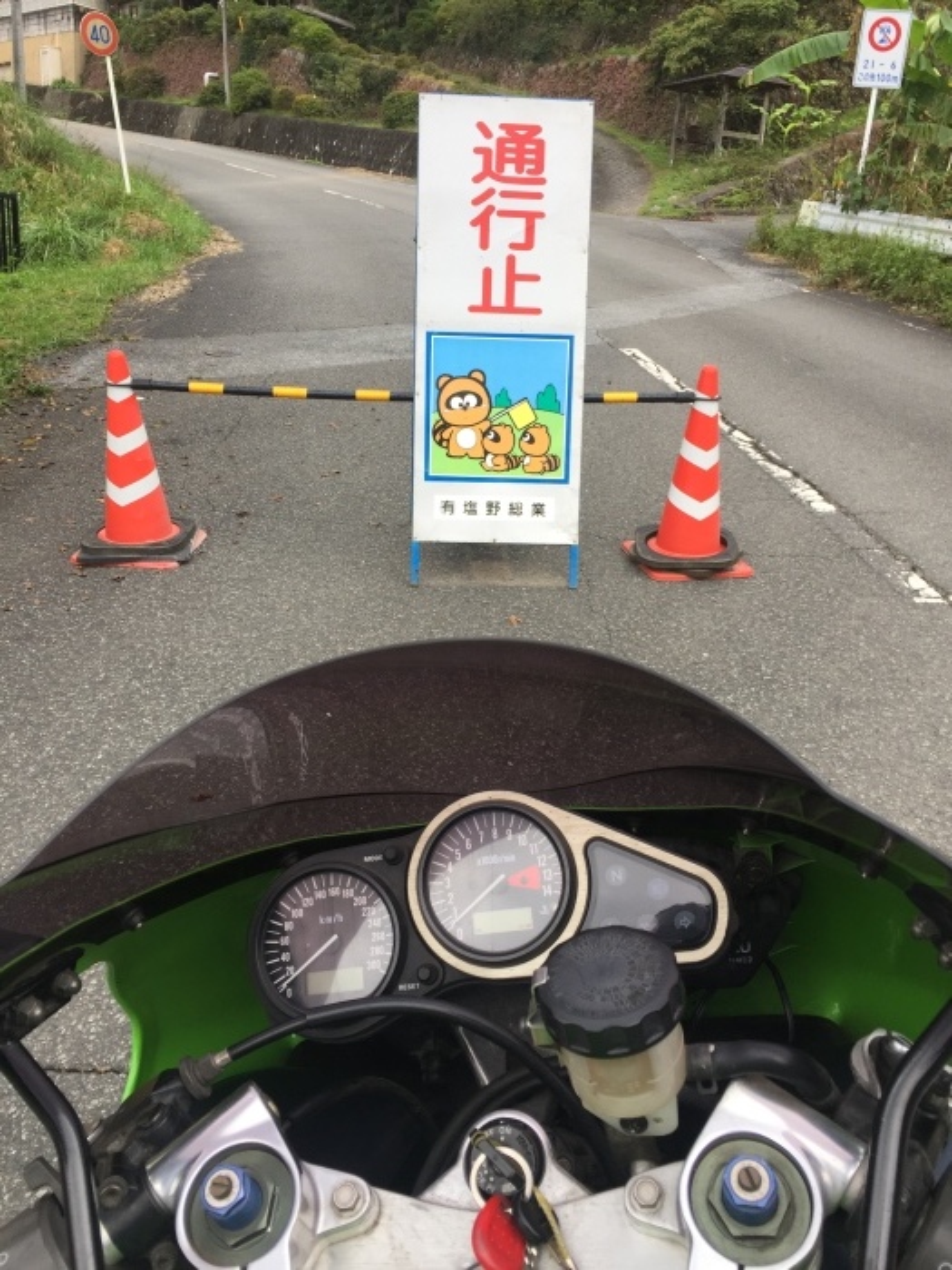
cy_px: 635
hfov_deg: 48.2
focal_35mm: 29
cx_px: 476
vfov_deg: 61.7
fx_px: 1063
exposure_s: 1/122
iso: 32
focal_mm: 4.15
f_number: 2.2
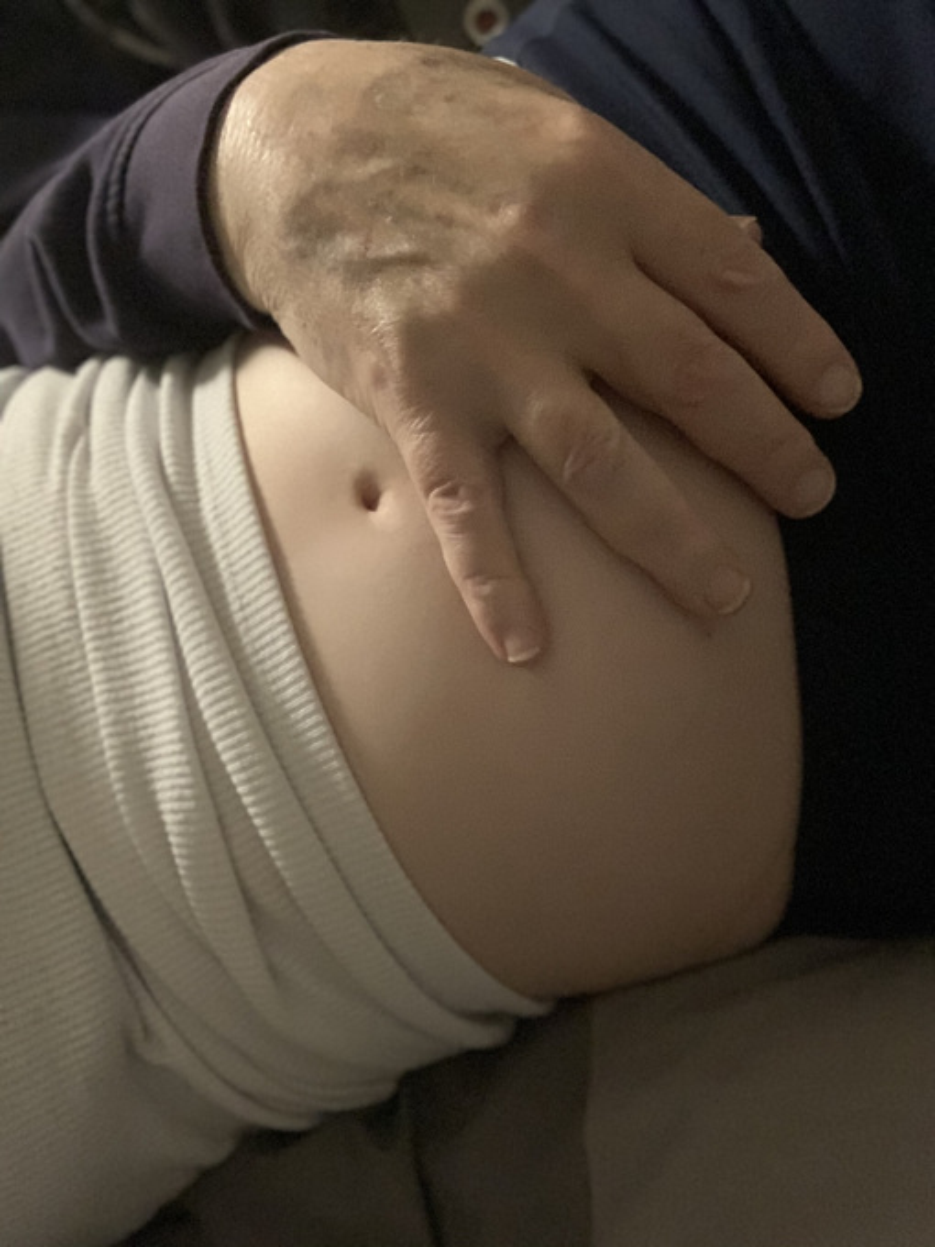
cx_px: 468
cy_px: 624
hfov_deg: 44.2
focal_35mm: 32
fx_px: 1152
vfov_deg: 56.8
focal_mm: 2.87
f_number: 2.2
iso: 800
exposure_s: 1/14
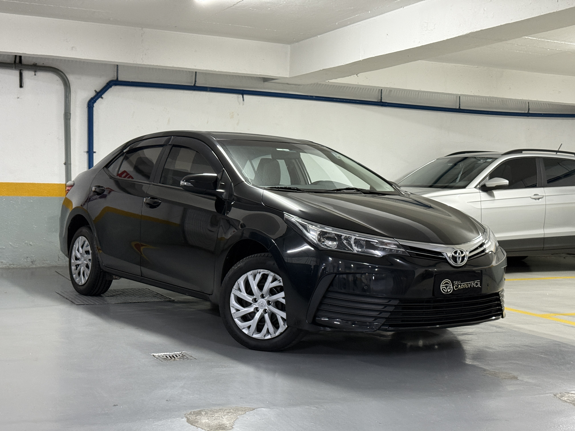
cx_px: 288
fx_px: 797
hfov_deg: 39.7
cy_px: 216
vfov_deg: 30.3
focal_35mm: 48
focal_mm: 6.76
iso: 320
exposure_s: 1/40
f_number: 1.78
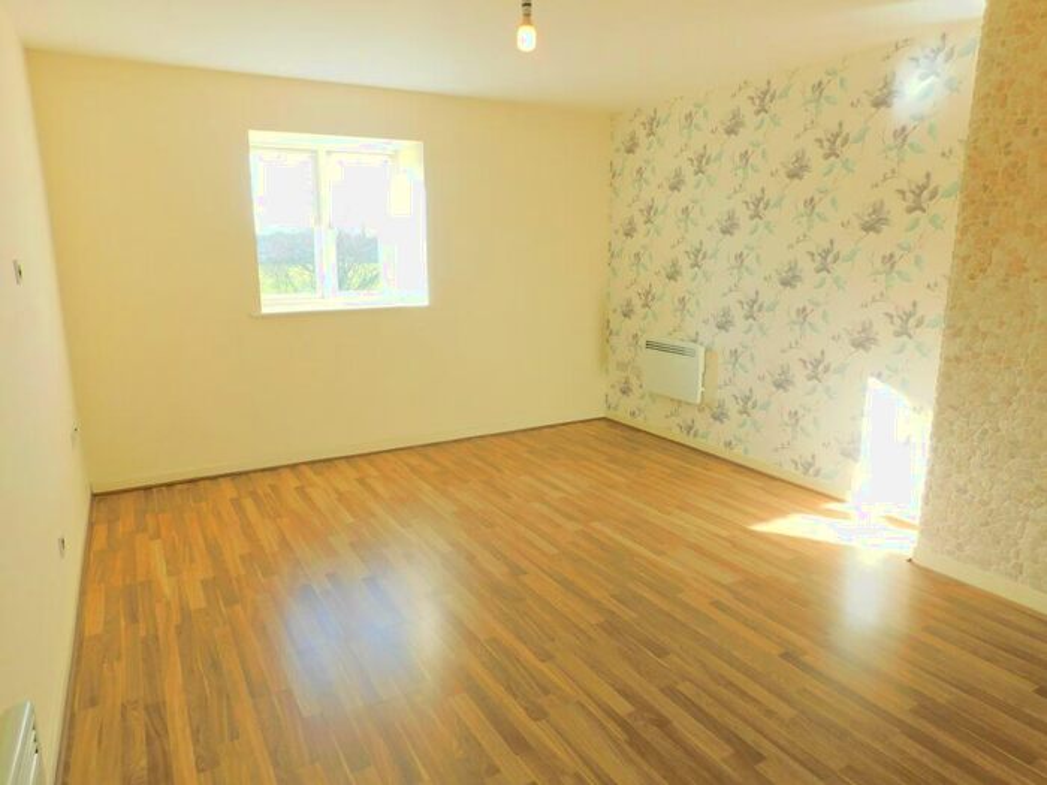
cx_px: 524
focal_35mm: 23
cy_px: 392
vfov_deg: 58.9
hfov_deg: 73.9
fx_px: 696
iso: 125
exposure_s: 1/125
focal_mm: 4
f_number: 3
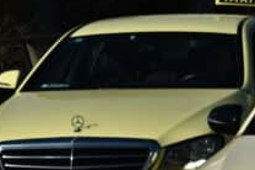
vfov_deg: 3.5
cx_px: 452
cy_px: 51
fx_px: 2744
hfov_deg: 5.2
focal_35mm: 388
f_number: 4
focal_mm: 70
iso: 1000
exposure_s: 1/26000
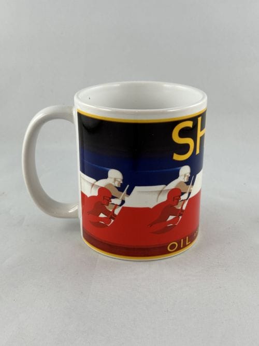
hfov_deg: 30.3
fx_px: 479
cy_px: 173
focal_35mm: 48
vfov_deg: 39.7
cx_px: 130
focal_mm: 6.86
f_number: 1.78
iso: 50
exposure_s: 1/100
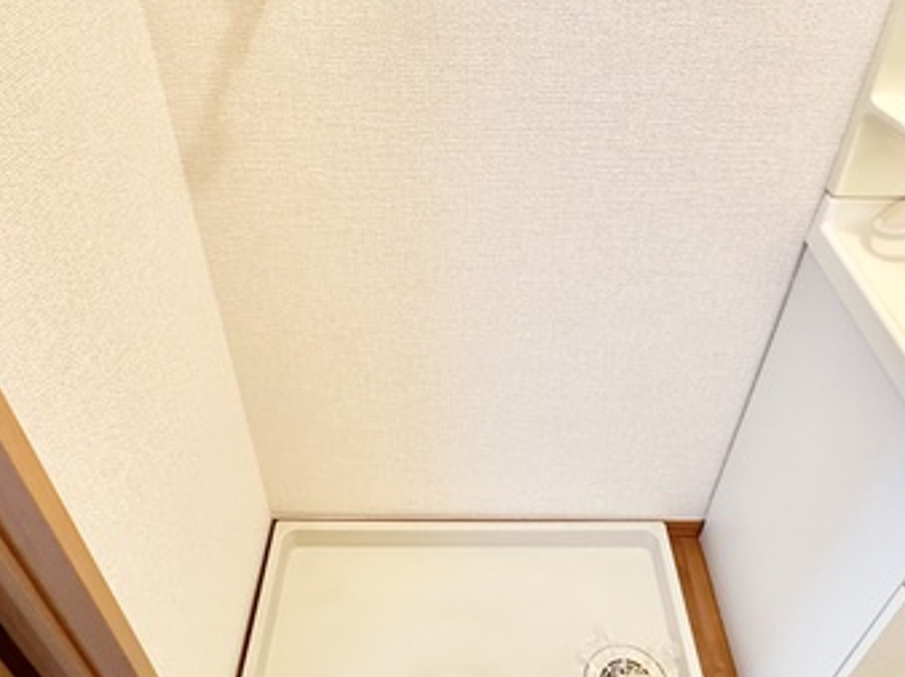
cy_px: 328
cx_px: 471
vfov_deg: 48.2
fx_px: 758
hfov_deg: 61.7
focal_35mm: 29
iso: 250
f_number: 2.2
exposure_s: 1/60
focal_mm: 2.22
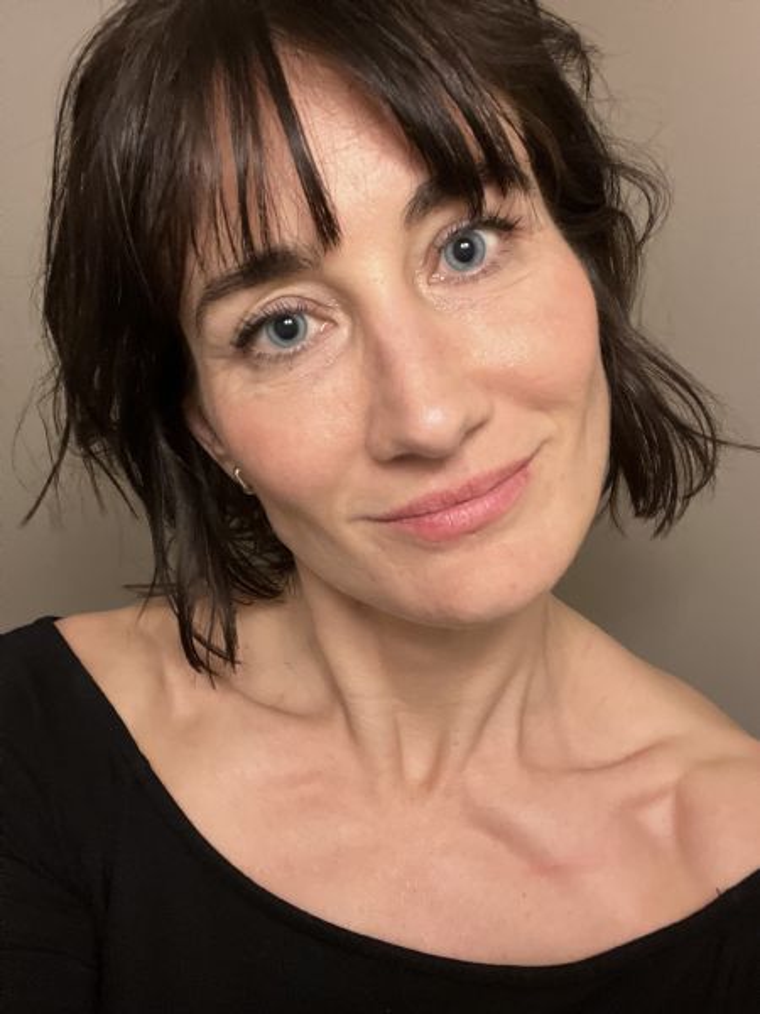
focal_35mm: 30
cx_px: 380
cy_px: 507
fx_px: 878
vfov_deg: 60.0
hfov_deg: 46.8
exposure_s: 1/25
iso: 320
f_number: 2.2
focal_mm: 2.71
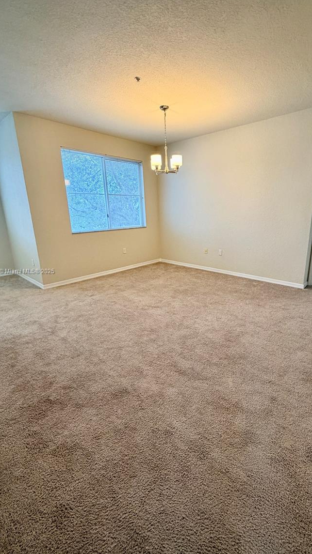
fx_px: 235
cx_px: 184
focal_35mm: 16
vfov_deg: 99.4
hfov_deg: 66.5
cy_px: 272
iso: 250
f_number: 2.2
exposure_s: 1/120
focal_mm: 2.22
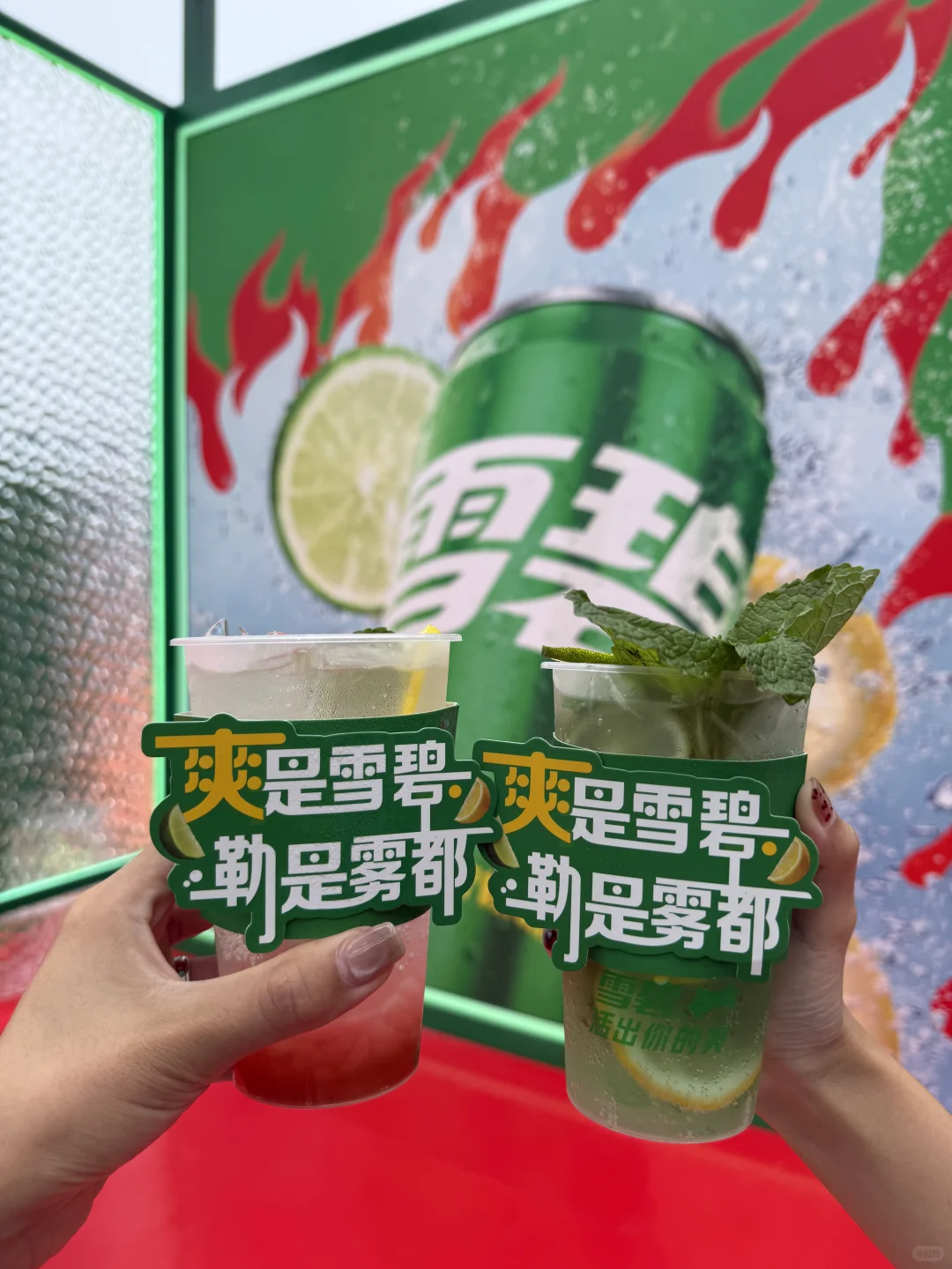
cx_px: 476
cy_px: 634
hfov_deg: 56.8
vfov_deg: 71.6
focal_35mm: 24
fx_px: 880
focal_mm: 6.76
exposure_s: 1/1437
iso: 80
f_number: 1.78
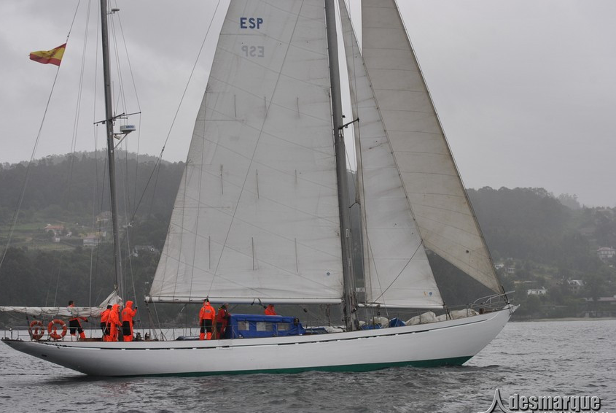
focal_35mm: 88
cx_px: 294
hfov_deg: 23.2
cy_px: 207
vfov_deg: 15.7
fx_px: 1500
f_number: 7.1
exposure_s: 1/200
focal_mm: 55
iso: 100
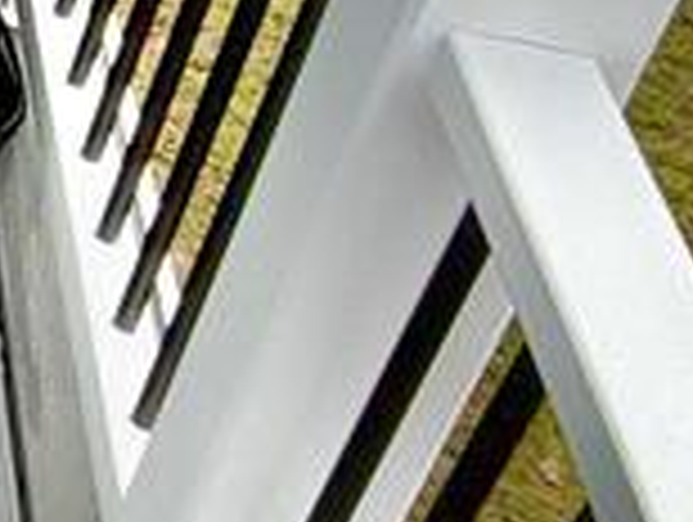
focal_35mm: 93
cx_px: -1530
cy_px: -522
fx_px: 1865
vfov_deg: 13.6
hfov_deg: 10.6
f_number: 2.2
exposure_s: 1/502
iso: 50
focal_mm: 2.22
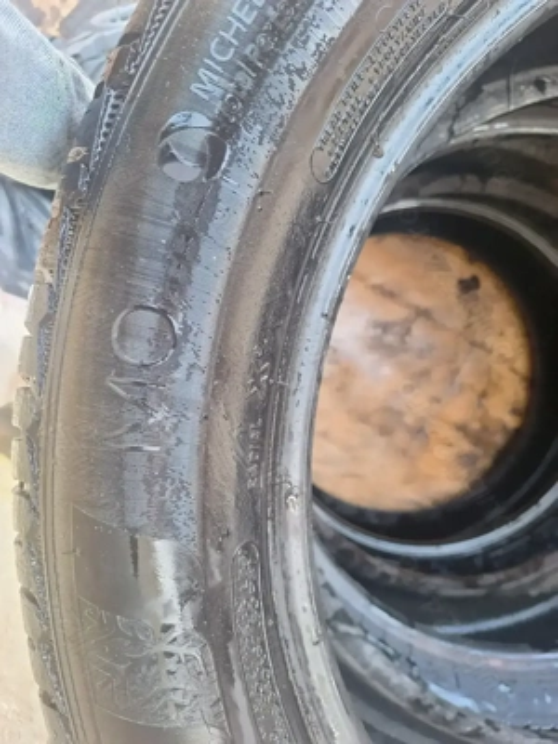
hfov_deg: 58.9
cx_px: 279
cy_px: 372
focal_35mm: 23
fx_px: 494
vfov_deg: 73.9
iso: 100
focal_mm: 5.54
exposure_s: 1/50
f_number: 1.8
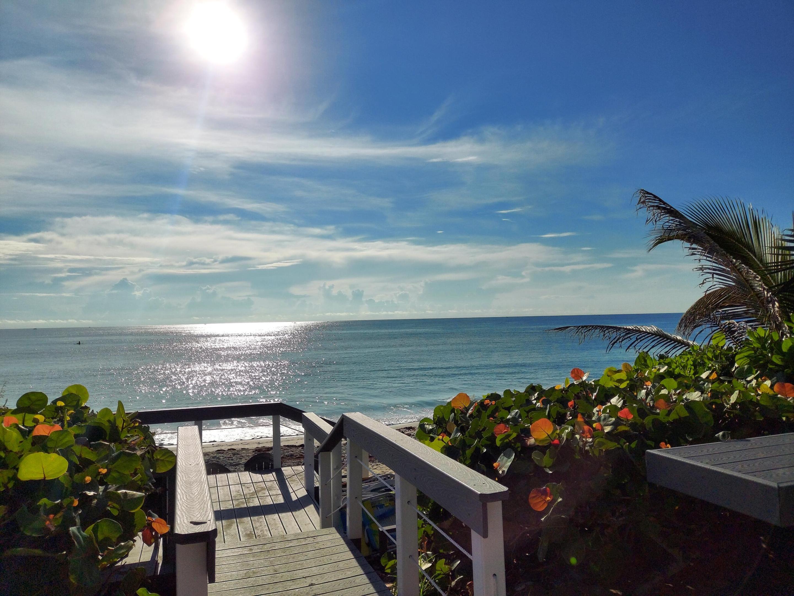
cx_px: 397
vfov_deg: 54.9
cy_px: 298
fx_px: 573
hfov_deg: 69.4
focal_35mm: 25
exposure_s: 1/7069
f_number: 2
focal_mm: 4.6
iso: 50
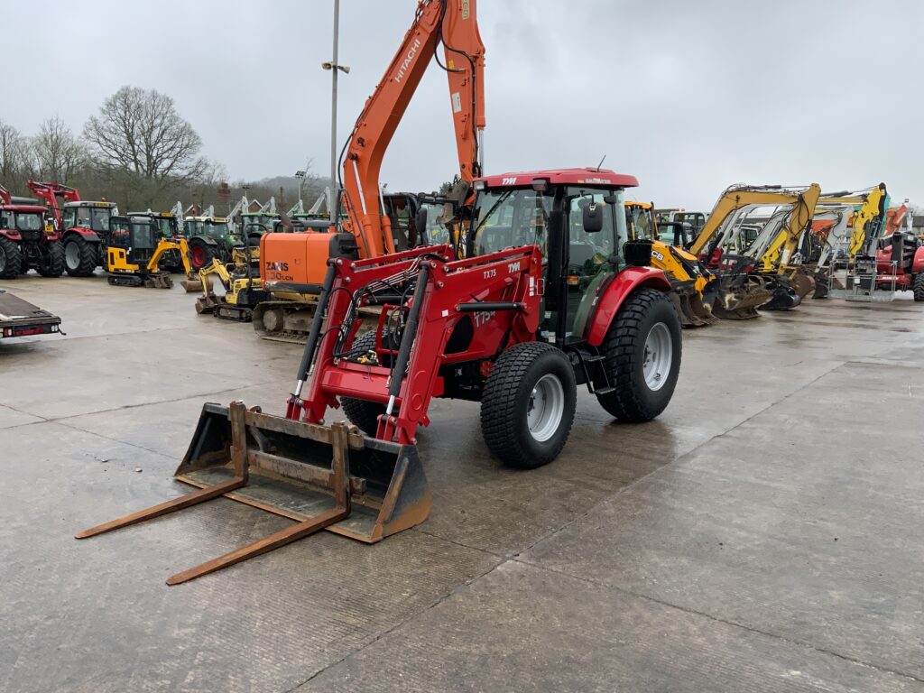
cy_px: 346
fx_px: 774
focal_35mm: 29
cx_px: 462
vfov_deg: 48.2
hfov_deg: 61.7
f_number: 1.8
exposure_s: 1/709
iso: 16
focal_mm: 3
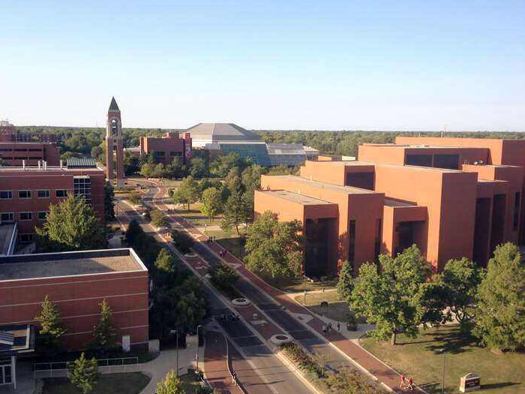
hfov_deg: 46.8
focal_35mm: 40
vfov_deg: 36.0
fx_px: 607
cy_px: 200
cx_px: 247
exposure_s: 1/251
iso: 50
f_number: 2.4
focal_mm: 4.28
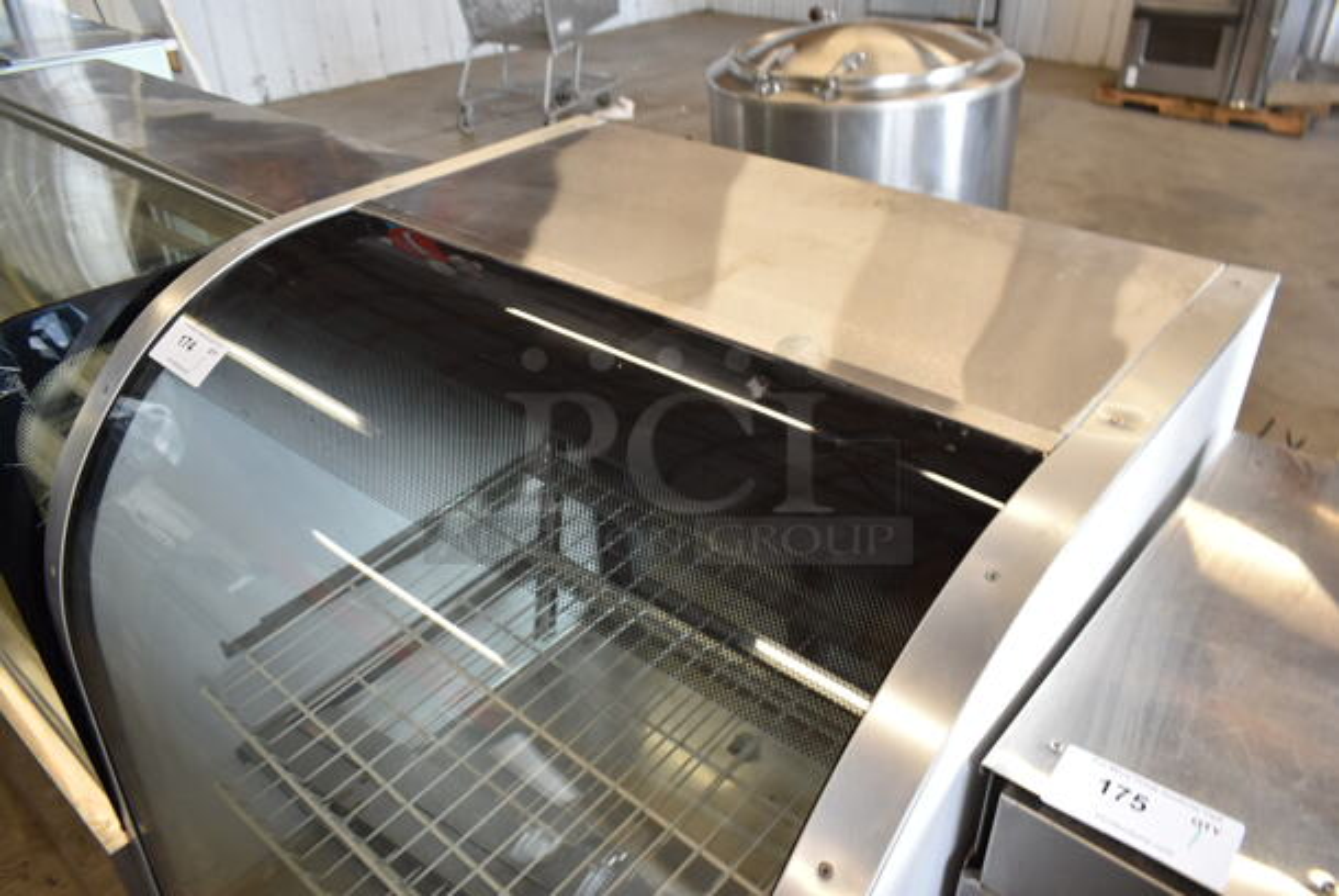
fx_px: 1005
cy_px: 448
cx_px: 670
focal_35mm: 27
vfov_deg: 48.0
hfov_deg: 67.3
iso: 560
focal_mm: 18
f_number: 5.6
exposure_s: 1/60
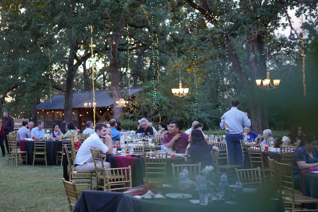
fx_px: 495
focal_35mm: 56
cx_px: 143
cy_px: 107
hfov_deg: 35.6
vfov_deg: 24.2
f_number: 1.8
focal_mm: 50
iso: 160
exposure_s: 1/100
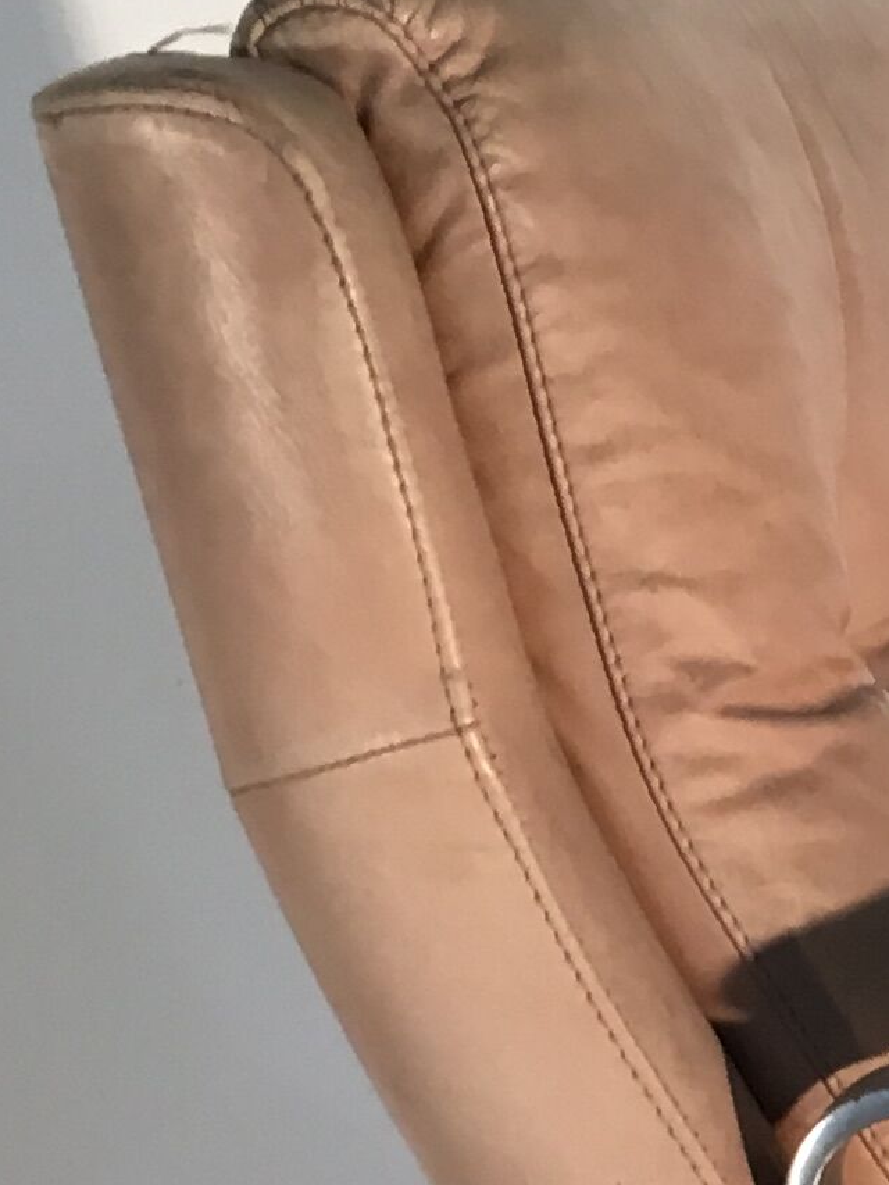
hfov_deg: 10.1
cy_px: 1275
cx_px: 1736
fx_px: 4690
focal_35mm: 137
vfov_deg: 14.1
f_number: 2.2
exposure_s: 1/33
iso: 64
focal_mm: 4.15
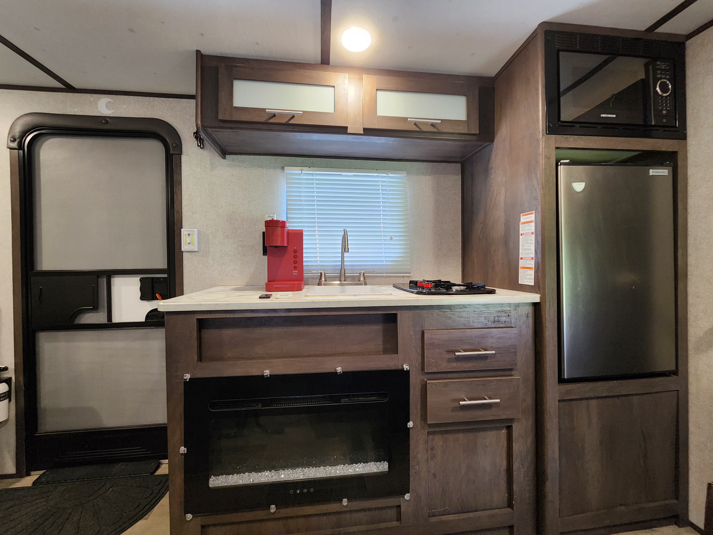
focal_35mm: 13
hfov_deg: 106.2
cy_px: 268
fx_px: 268
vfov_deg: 89.9
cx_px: 356
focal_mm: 2.2
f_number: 2.2
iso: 320
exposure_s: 1/30
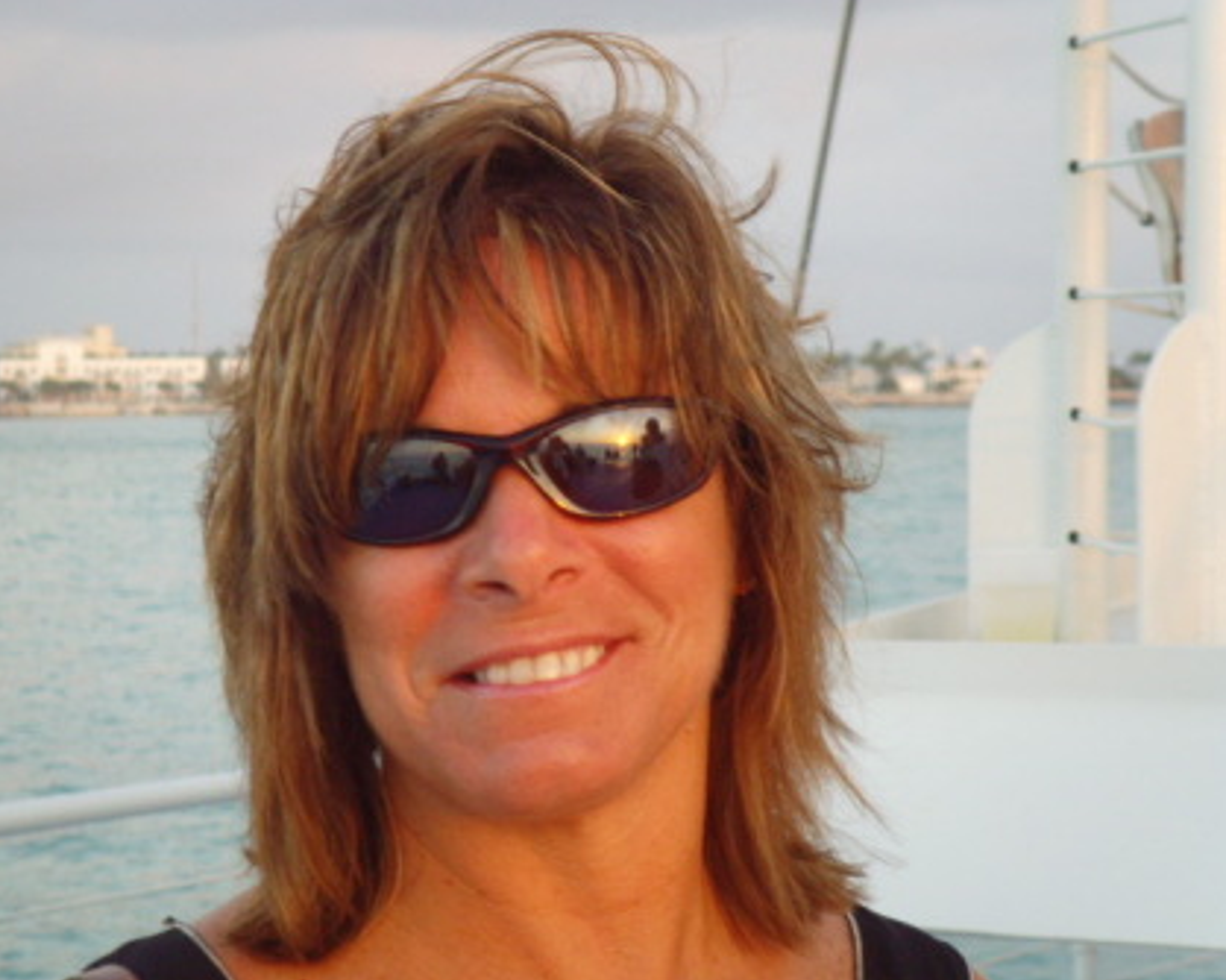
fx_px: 4461
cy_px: 489
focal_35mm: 123
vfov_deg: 12.5
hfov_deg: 15.6
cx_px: 584
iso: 200
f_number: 4.5
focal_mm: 19.8
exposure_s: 1/60
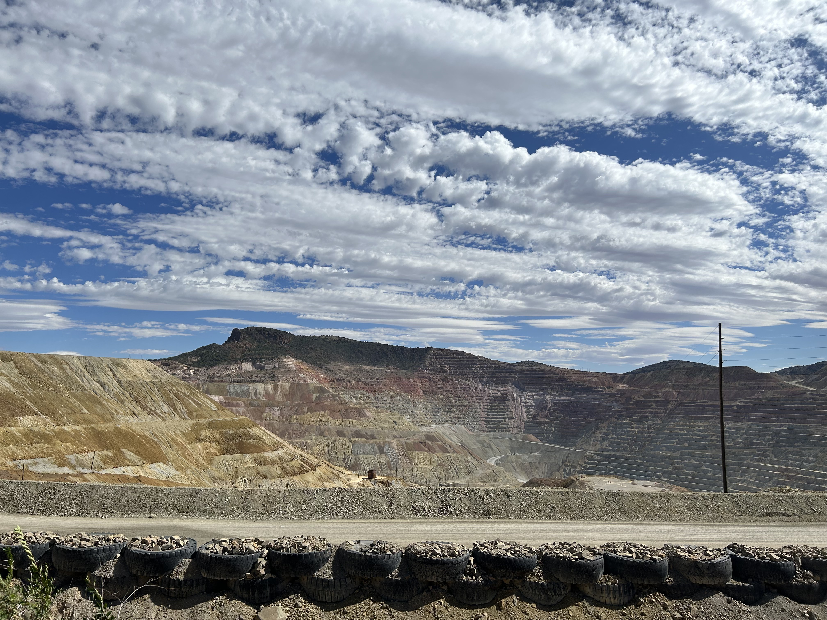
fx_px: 621
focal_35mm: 26
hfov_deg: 67.3
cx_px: 414
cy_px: 310
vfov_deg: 53.1
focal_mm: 5.7
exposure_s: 1/11364
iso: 50
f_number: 1.5
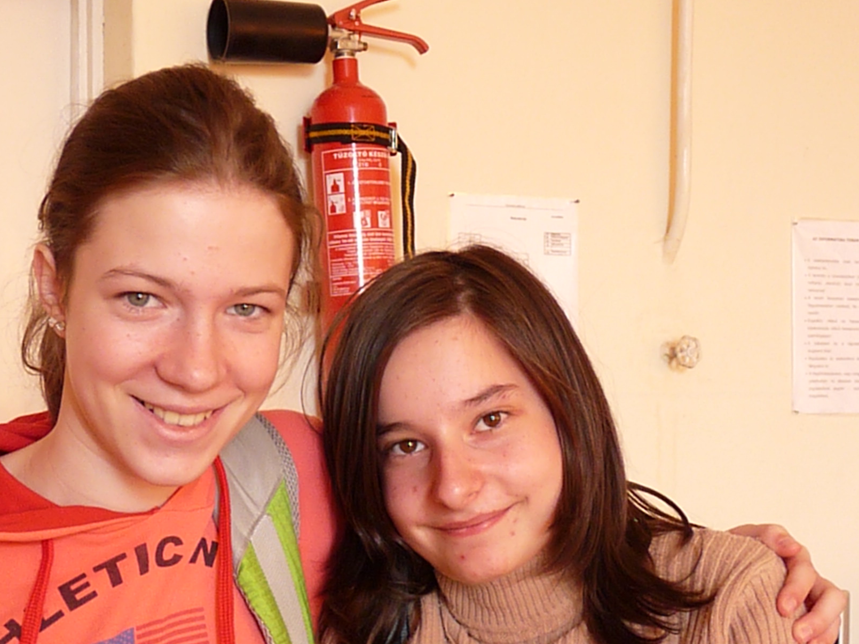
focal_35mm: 70
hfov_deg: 27.7
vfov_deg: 21.0
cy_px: 378
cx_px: 373
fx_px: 1737
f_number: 4
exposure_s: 1/125
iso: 800
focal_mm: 9.9
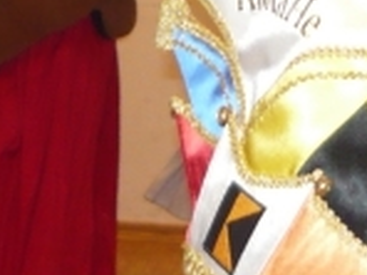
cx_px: 52
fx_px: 2152
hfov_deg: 9.7
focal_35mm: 203
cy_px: -152
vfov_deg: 7.2
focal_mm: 5.5
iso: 200
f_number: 2.8
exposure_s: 1/30
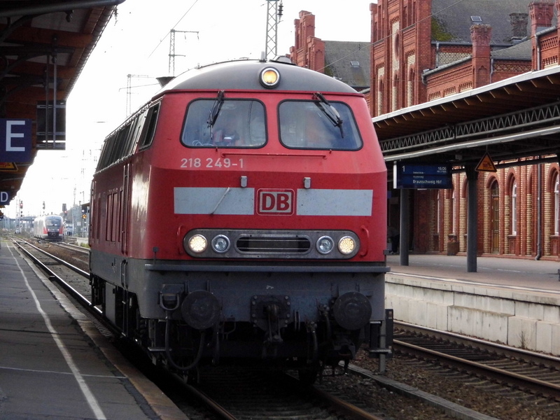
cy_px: 210
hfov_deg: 14.9
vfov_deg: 11.2
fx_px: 2135
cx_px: 280
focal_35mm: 132
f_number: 4.7
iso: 400
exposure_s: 1/449
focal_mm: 23.6
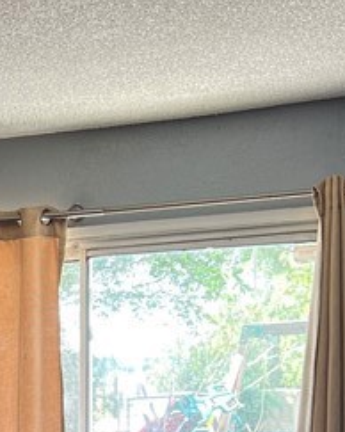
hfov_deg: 13.7
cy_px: 585
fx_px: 1367
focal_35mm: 107
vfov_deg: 16.8
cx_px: -142
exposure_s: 1/120
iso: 80
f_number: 1.5
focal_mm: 5.7
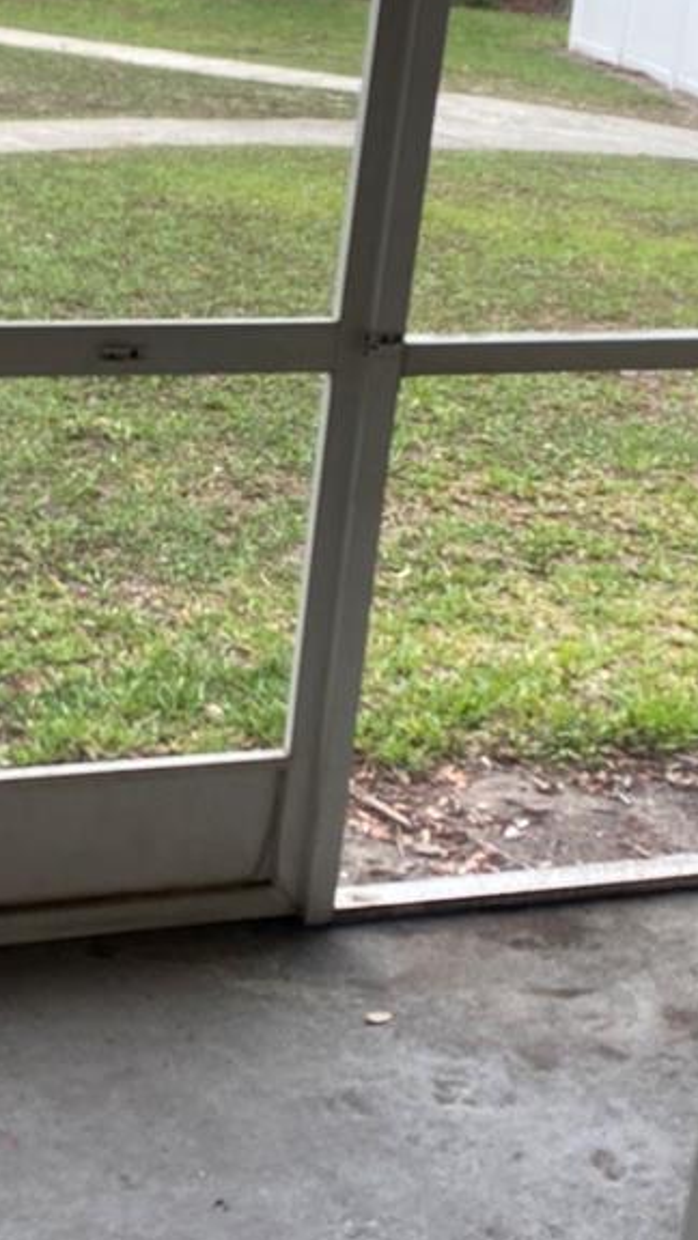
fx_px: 1941
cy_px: 443
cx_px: -13
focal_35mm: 59
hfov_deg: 19.7
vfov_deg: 35.2
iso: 40
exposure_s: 1/121
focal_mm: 4.25
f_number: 1.8
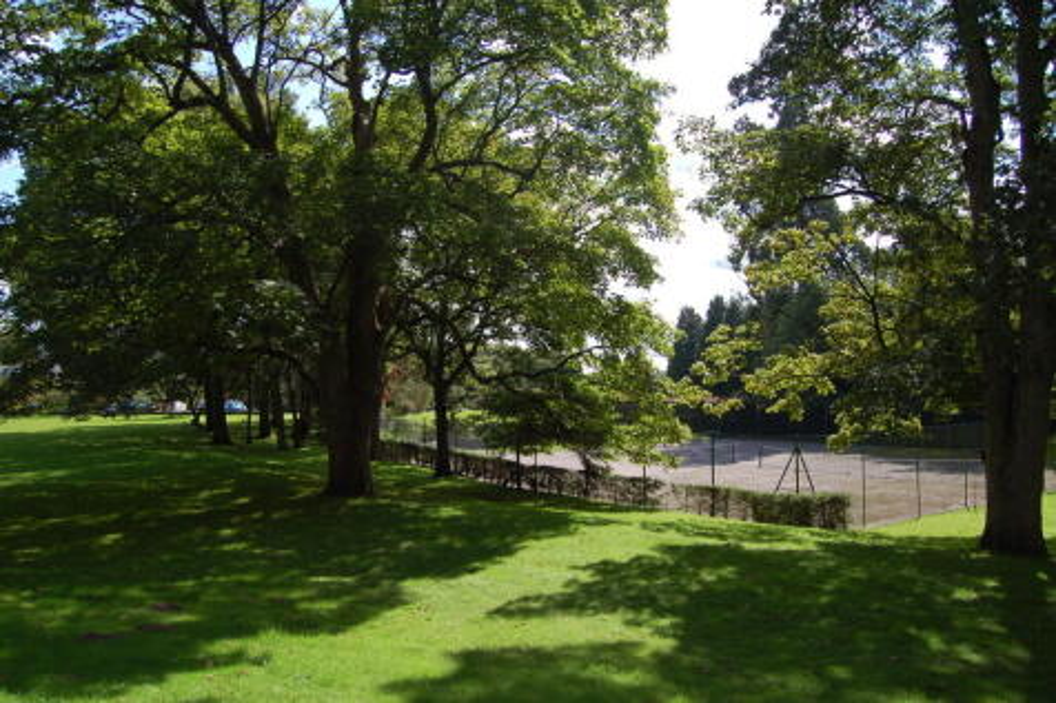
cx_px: 528
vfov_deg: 47.9
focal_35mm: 27
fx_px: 792
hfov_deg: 67.4
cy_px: 352
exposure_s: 1/500
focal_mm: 18
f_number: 5.6
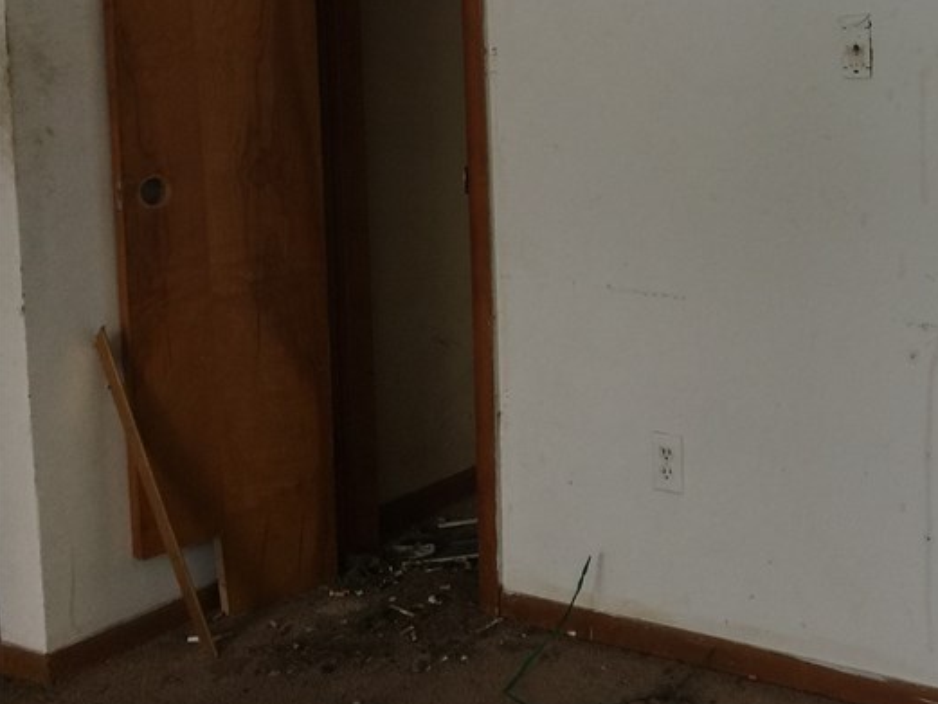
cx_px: 918
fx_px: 1545
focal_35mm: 57
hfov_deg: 31.5
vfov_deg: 25.0
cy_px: 97
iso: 32
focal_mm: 4.15
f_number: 2.2
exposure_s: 1/30
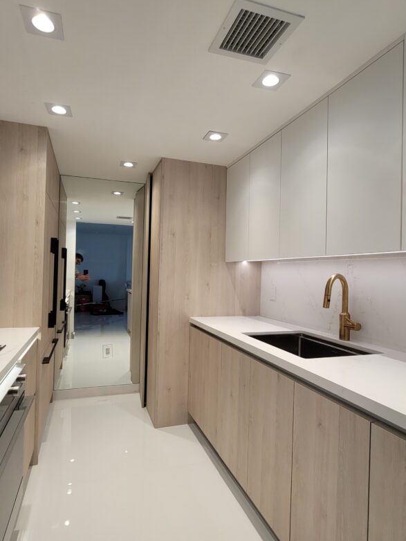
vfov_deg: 89.6
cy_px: 330
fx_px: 266
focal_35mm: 17
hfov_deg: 74.6
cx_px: 188
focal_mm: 2.2
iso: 64
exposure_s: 1/60.2
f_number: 2.2
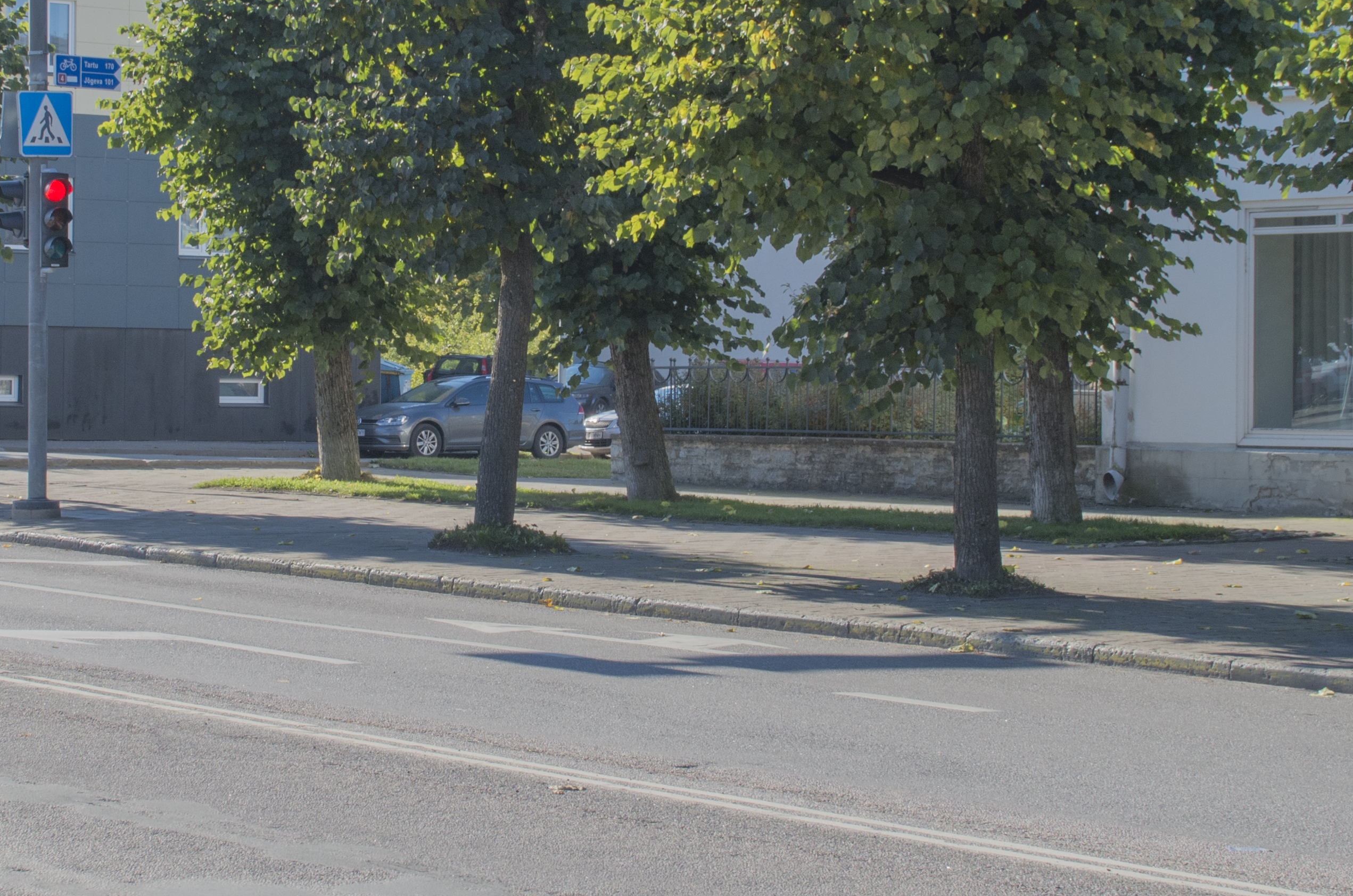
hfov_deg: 21.4
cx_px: 426
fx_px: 3563
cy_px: 266
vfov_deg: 14.3
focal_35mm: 95
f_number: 11
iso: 250
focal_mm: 33
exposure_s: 1/160
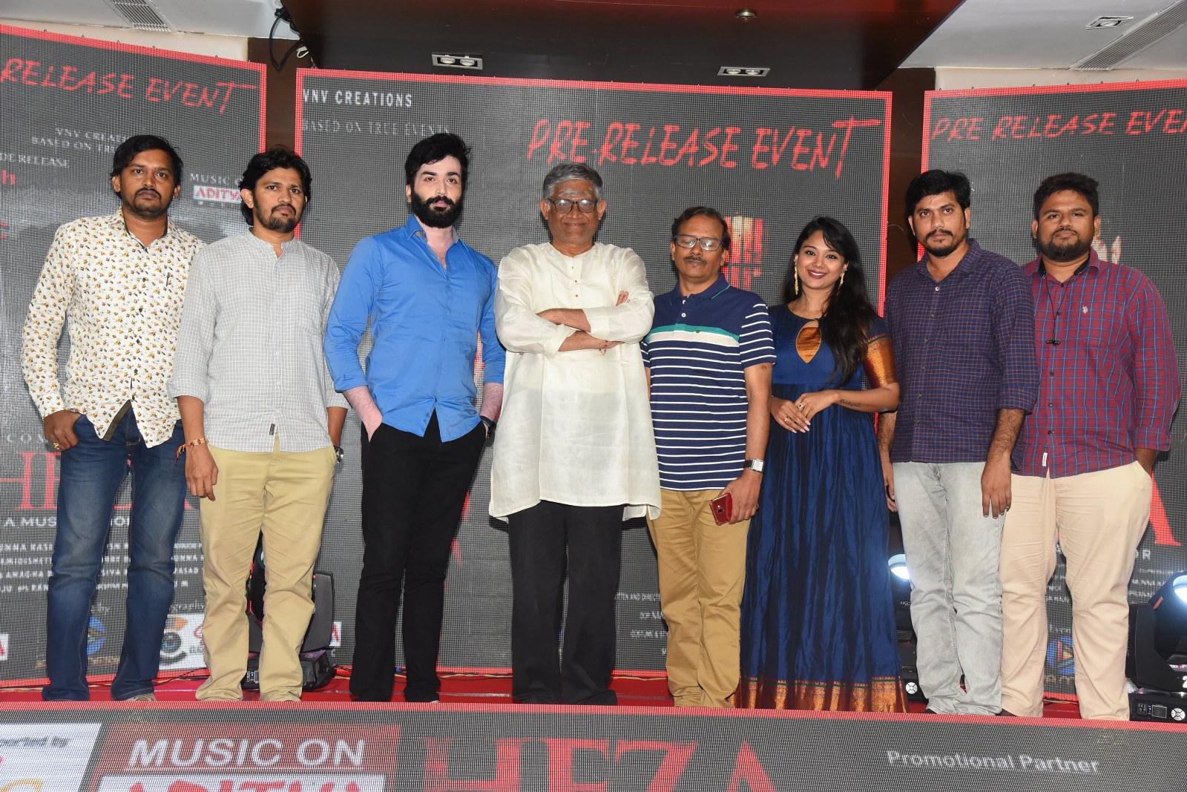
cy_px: 396
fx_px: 1451
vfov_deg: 30.5
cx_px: 594
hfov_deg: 44.5
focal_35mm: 44
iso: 1600
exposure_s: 1/125
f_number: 6.3
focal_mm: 44
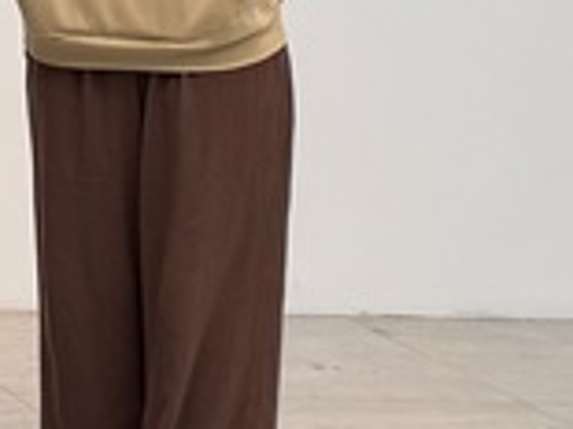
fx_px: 2630
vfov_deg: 8.7
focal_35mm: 159
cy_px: -514
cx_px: -1312
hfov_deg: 9.1
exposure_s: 1/120
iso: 125
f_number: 1.78
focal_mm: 6.76
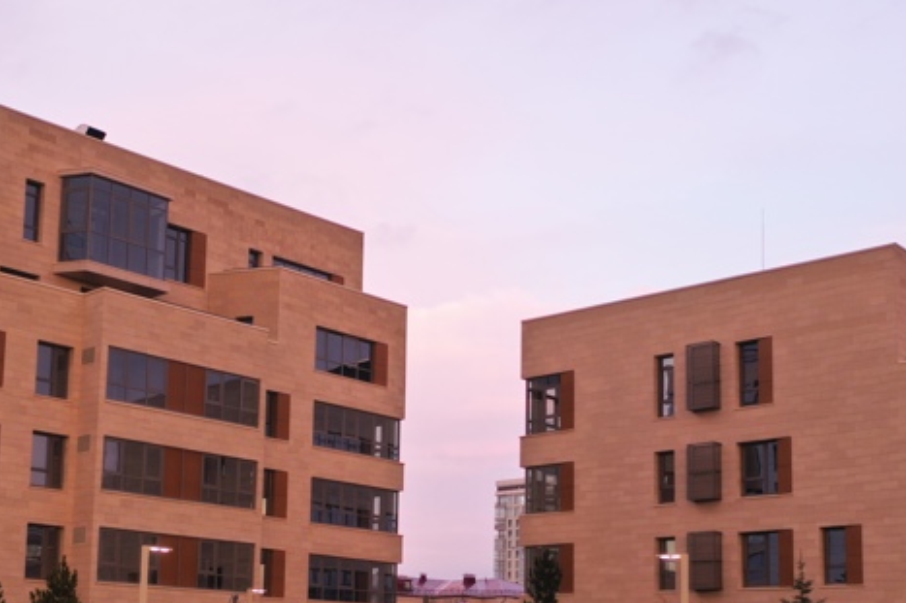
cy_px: 504
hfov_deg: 36.8
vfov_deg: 24.5
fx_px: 1358
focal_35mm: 54
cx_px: 394
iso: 100
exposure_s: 1/30
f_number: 2.8
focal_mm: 10.26
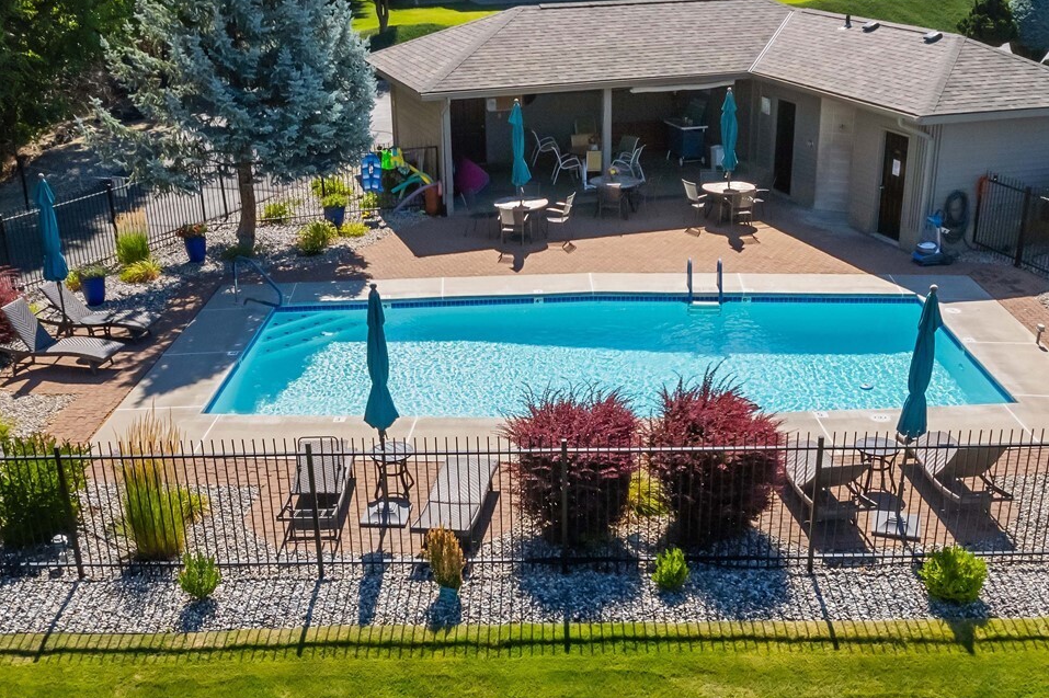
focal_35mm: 39
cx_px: 542
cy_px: 419
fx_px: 1136
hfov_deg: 49.6
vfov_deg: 34.1
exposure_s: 1/5000
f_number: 2.8
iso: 100
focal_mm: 8.38
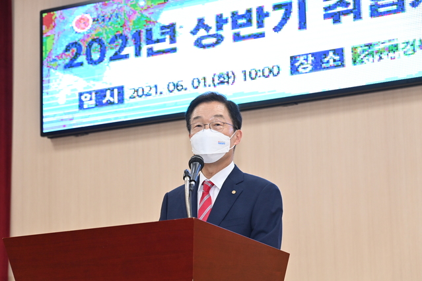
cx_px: 211
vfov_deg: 11.4
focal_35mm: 120
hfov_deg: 17.1
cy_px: 140
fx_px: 1407
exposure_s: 1/200
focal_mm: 120
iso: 2500
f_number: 6.3
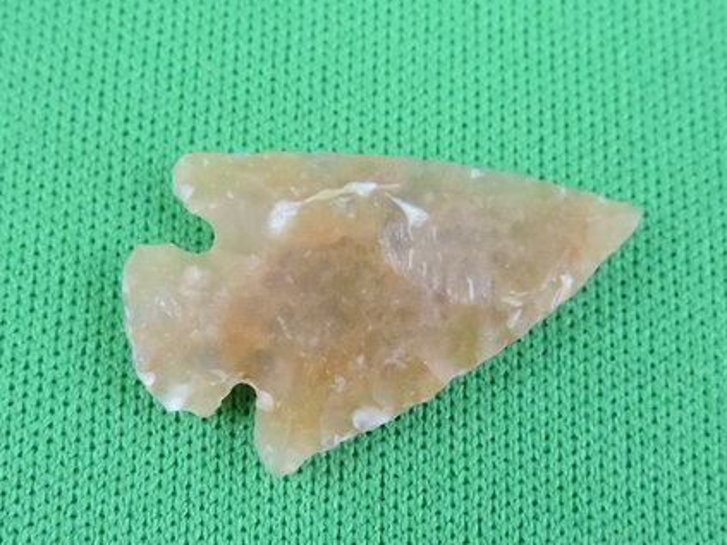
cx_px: 334
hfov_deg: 30.3
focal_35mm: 64
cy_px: 280
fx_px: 1344
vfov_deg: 22.9
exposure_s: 1/80
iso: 800
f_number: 3.8
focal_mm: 6.3
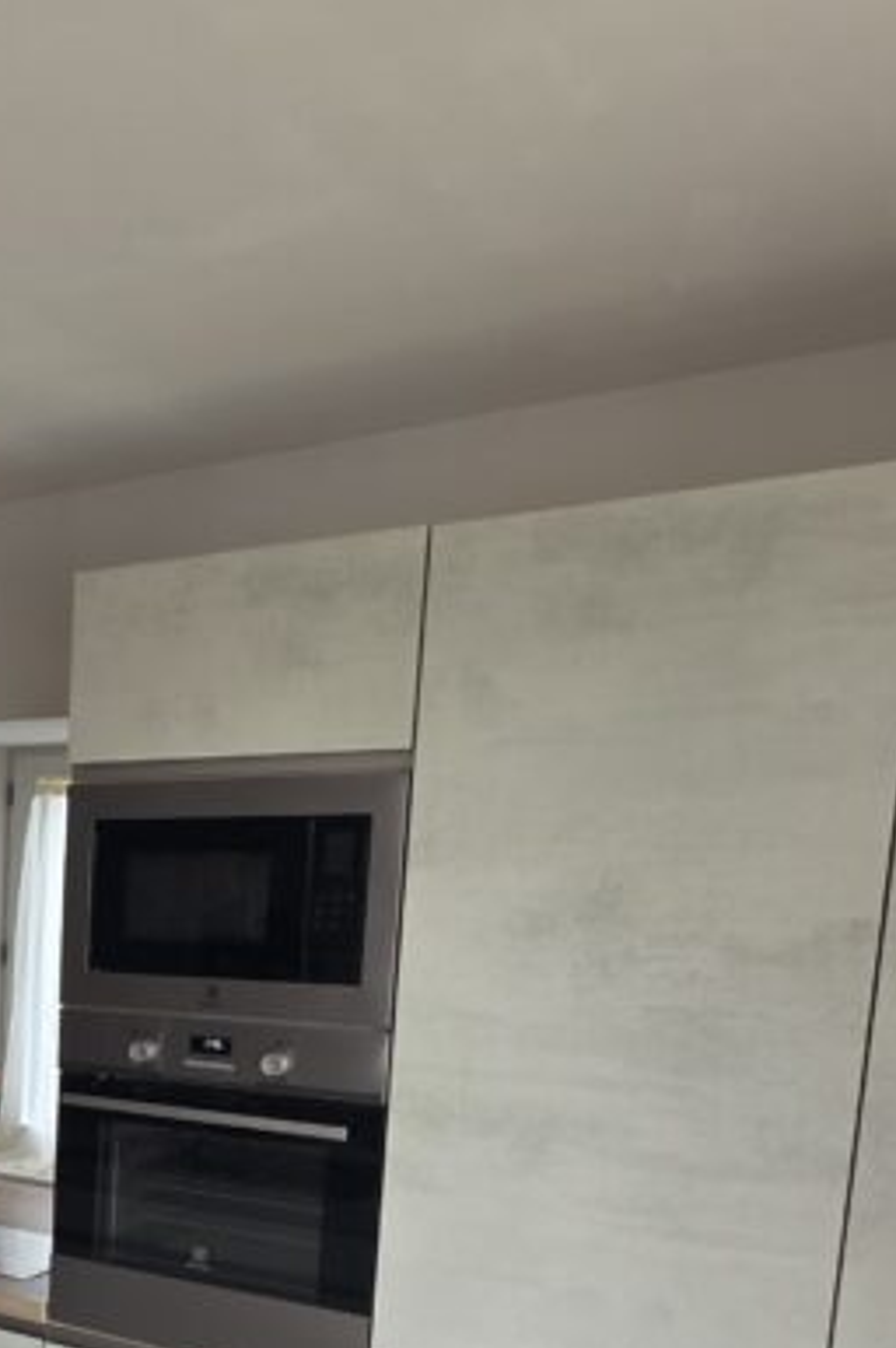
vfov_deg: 49.5
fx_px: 1346
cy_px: 1113
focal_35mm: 36
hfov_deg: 31.3
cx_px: -161
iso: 32
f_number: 1.9
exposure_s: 1/100
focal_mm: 2.2
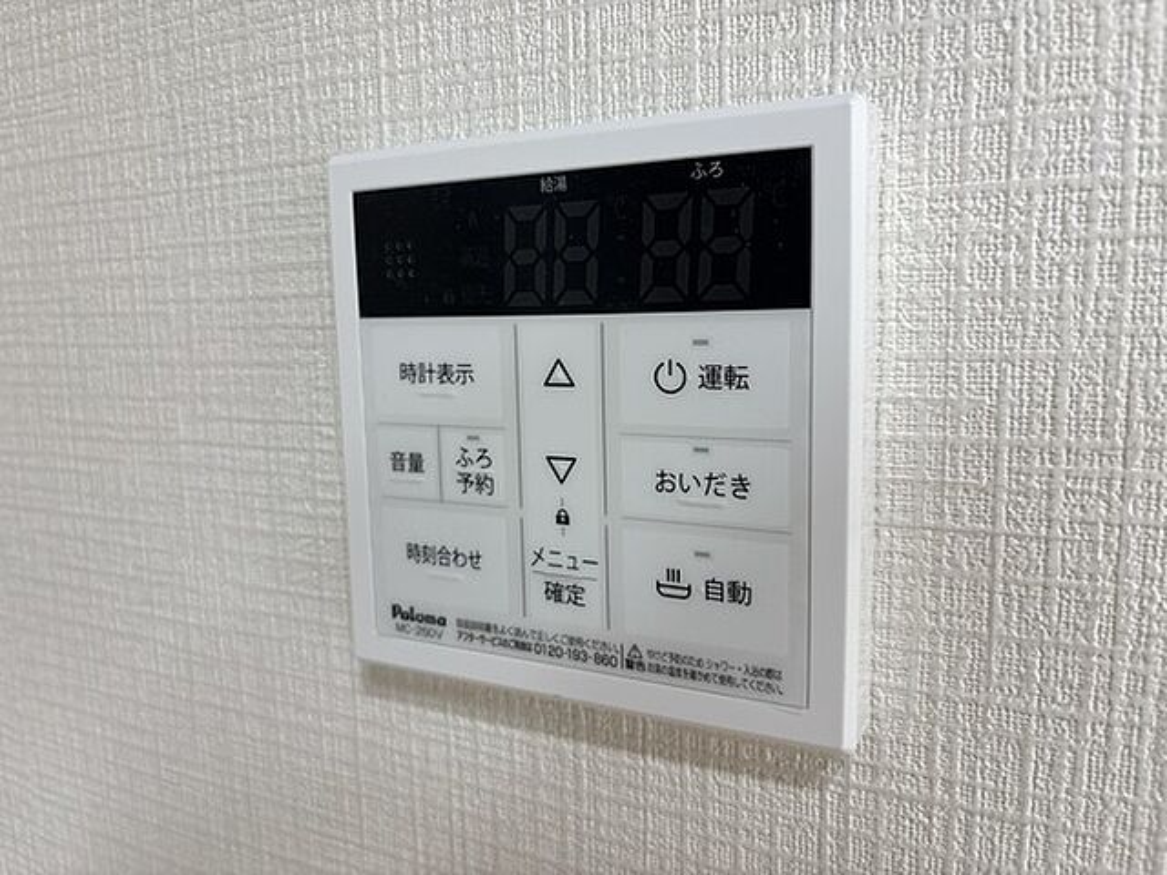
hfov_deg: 67.3
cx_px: 584
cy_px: 438
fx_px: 877
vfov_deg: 53.1
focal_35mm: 26
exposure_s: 1/120
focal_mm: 5.96
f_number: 1.6
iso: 100
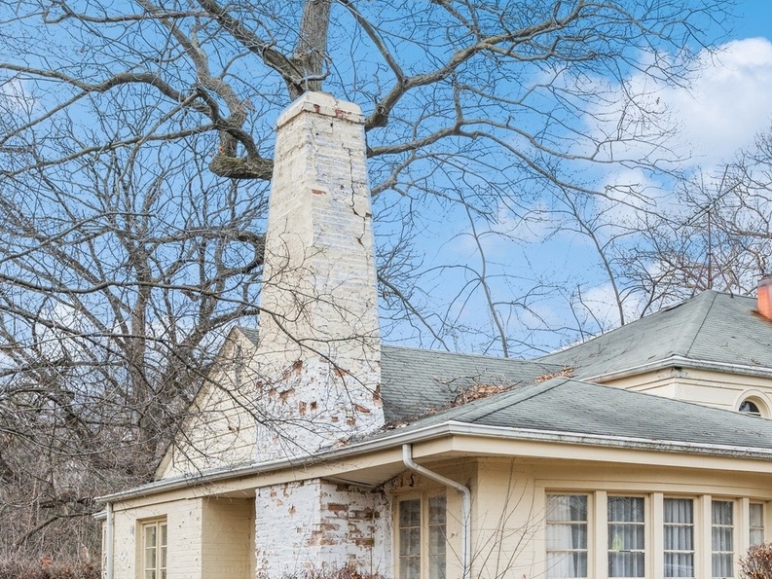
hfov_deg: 31.6
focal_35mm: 59
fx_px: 1316
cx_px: 647
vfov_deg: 24.3
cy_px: 496
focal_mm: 30
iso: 200
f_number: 8
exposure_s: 1/125
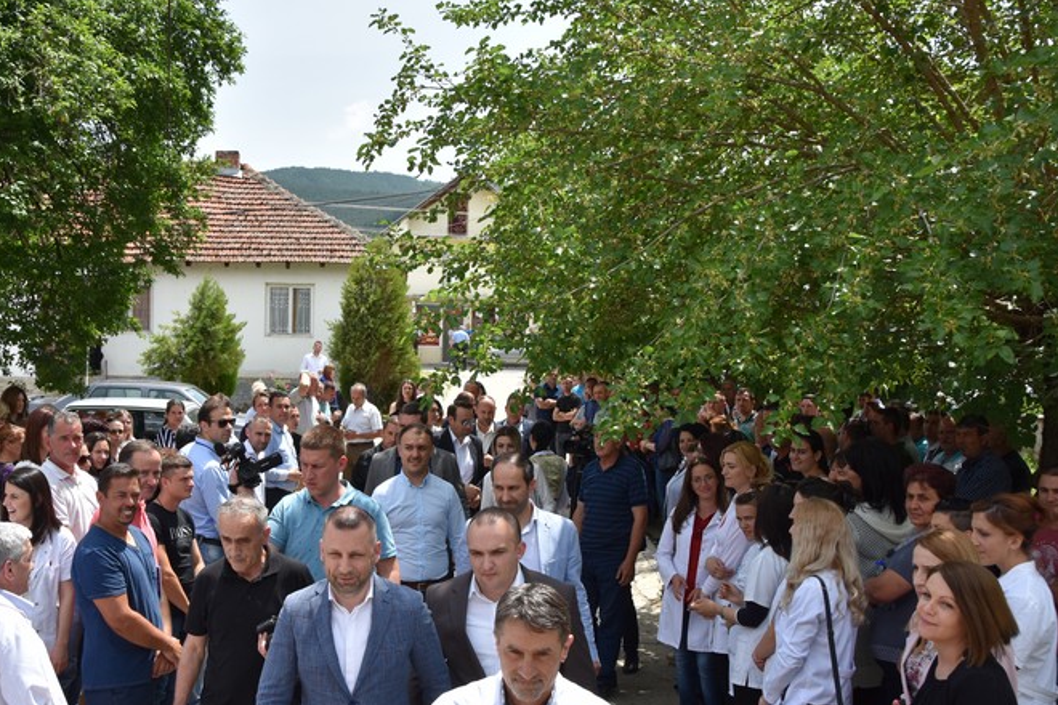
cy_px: 376
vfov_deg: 33.4
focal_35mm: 40
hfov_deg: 48.3
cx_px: 454
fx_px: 1175
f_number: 8
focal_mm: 22
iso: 280
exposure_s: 1/500
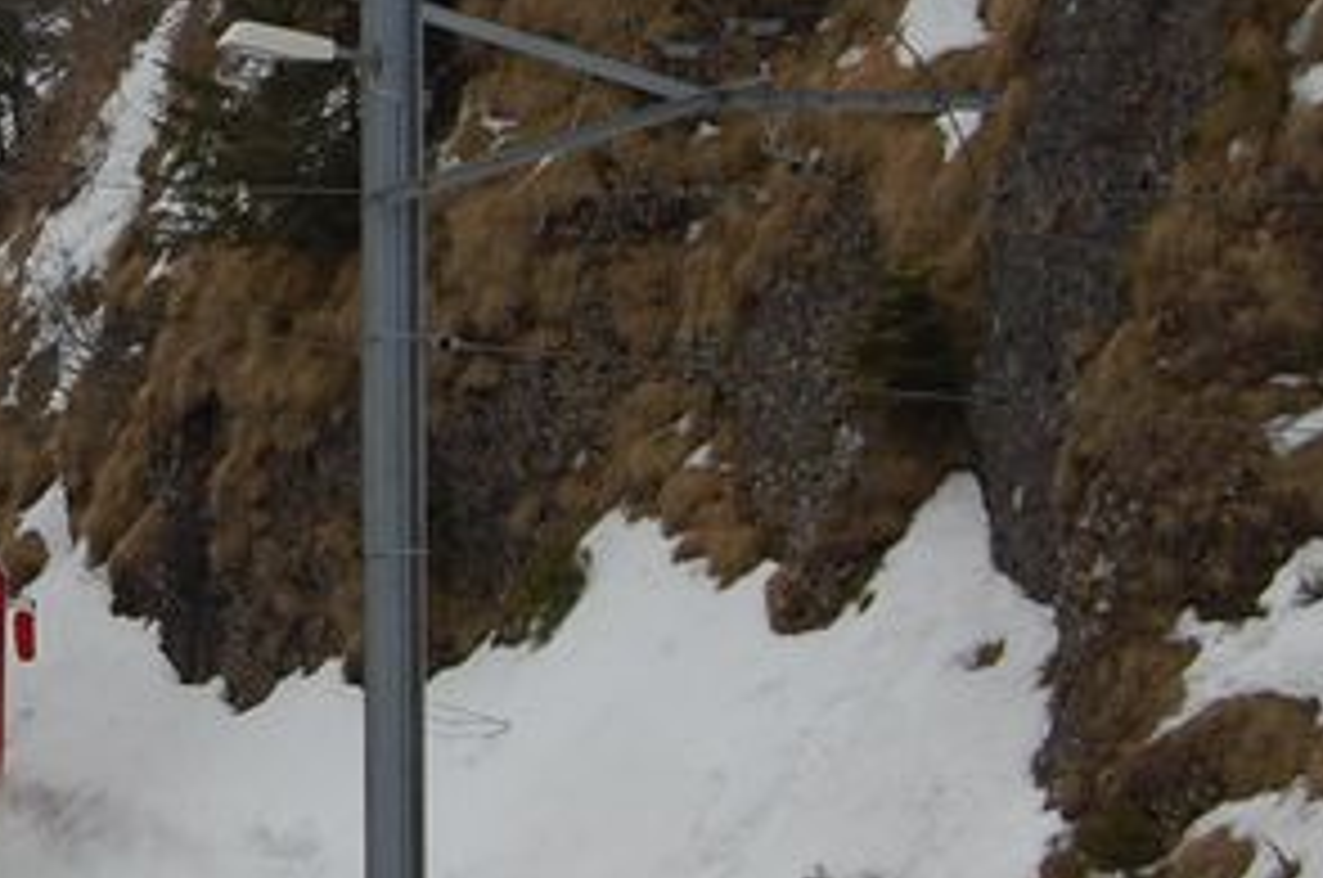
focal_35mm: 183
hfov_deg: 11.0
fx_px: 6705
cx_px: -432
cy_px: -36
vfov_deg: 7.5
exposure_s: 1/400
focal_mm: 35
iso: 200
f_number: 6.3
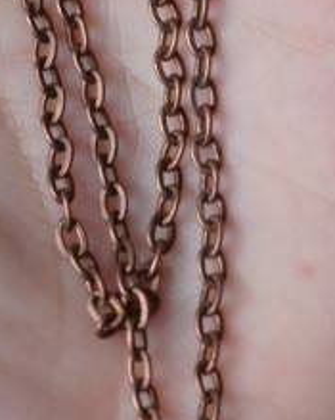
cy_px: -84
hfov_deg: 6.1
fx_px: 3125
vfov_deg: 7.6
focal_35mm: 252
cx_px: 42
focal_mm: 34
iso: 450
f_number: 4.5
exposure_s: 1/60
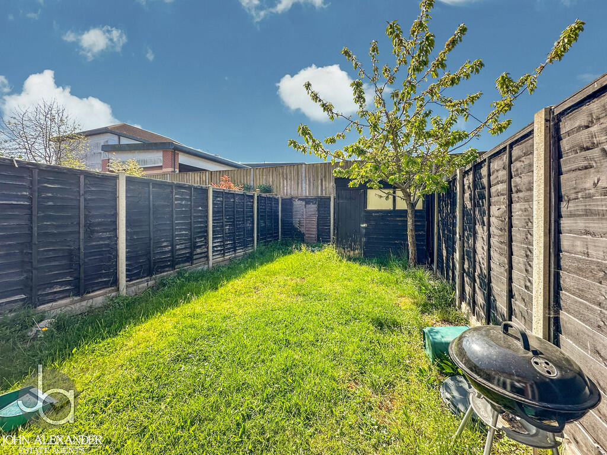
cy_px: 228
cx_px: 304
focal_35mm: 14
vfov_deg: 85.7
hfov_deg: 102.1
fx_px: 245
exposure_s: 1/800
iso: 40
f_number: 2.2
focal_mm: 2.22
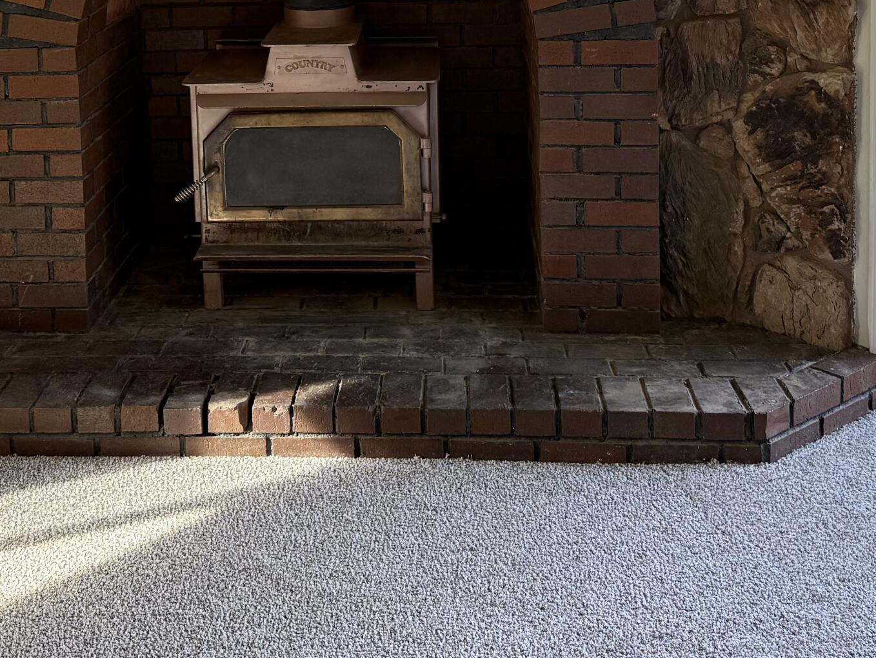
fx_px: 1341
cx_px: 317
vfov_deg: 25.9
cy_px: -21
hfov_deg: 35.9
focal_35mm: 53
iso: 200
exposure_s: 1/196
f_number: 1.78
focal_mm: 6.76
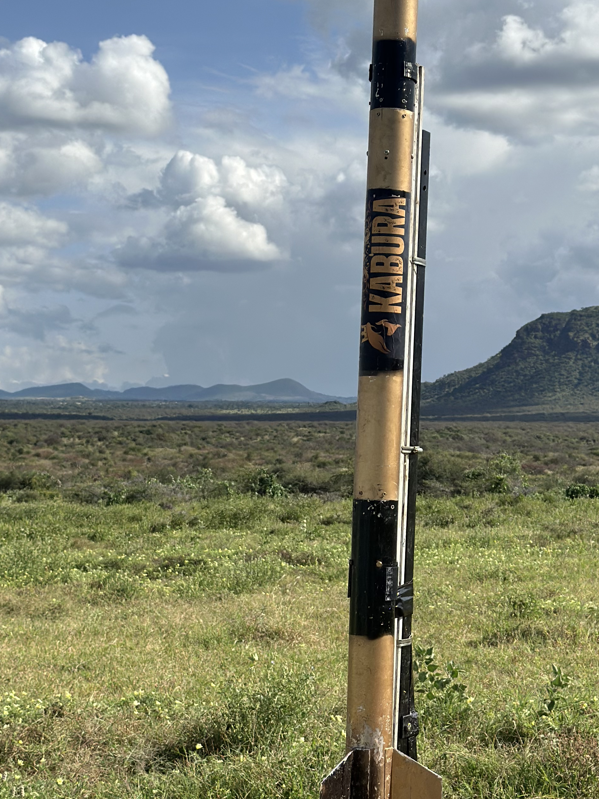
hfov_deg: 19.1
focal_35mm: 77
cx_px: 398
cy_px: 353
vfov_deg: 25.3
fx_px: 1776
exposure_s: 1/9804
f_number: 1.78
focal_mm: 6.86
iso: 100
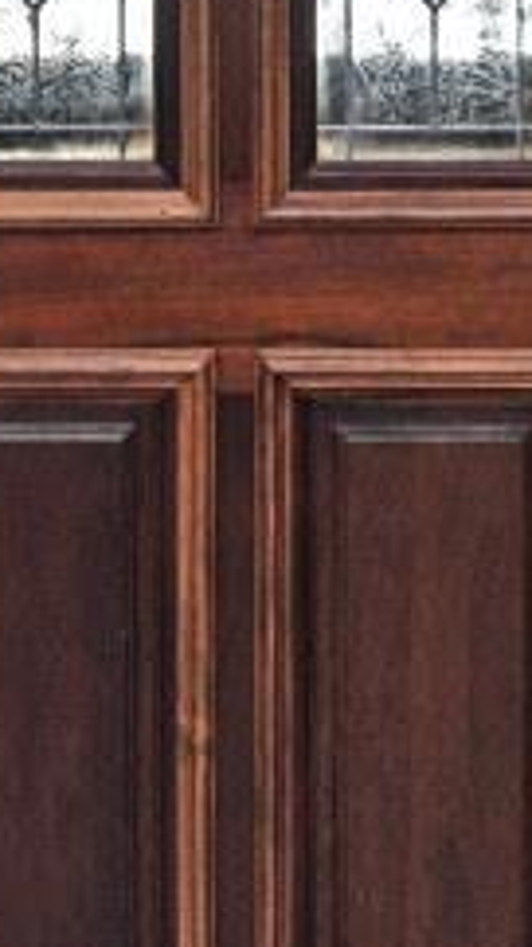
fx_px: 2284
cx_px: 246
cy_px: -106
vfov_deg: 22.1
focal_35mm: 91
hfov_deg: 13.3
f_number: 4
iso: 360
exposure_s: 1/60
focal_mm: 14
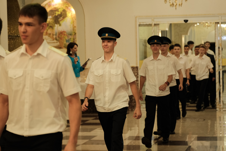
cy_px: 76
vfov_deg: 13.0
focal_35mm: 105
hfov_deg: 19.5
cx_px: 113
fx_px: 659
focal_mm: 70
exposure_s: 1/160
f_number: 3.2
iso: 1600
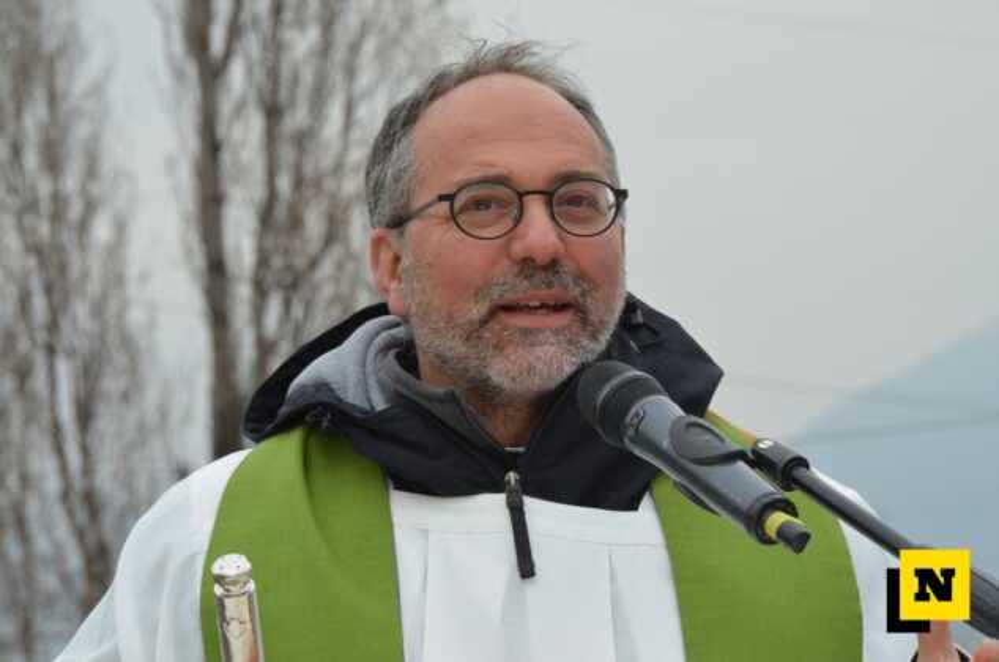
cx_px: 500
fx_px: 8308
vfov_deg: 4.6
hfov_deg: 6.9
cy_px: 331
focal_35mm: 300
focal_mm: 200
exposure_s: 1/160
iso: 1250
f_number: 16
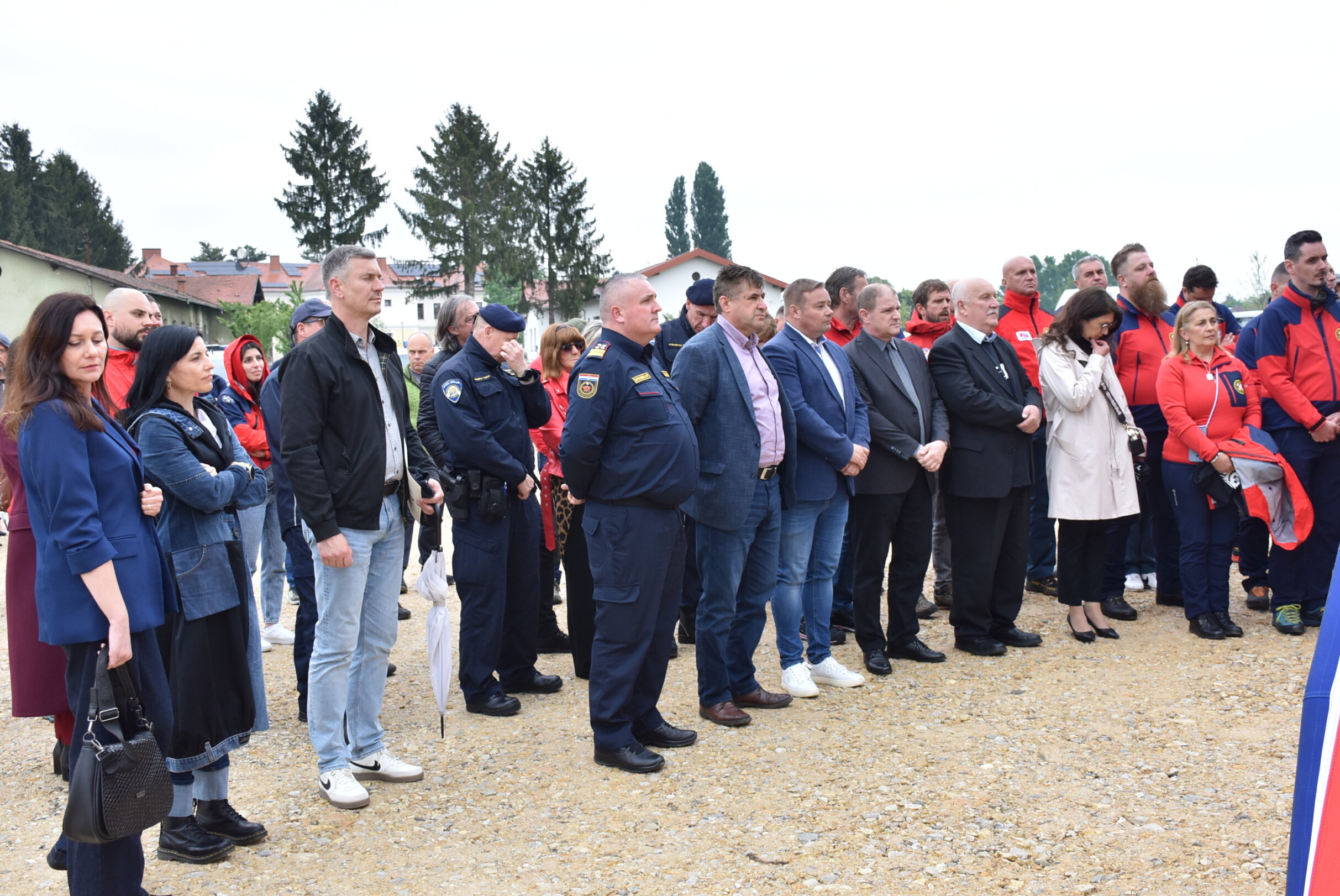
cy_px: 424
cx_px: 663
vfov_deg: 35.1
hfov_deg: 50.7
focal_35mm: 38
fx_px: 1416
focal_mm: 24
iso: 280
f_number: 5.6
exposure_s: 1/125
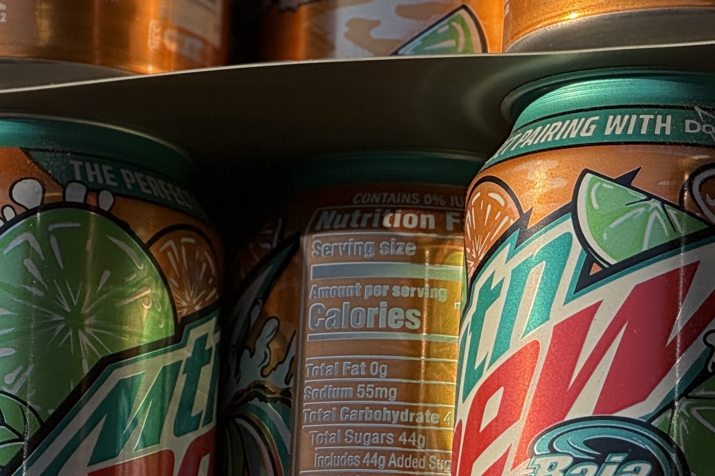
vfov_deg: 4.2
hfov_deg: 6.3
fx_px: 6494
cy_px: 365
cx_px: -39
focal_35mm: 327
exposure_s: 1/1368
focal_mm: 15.66
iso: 64
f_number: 2.8
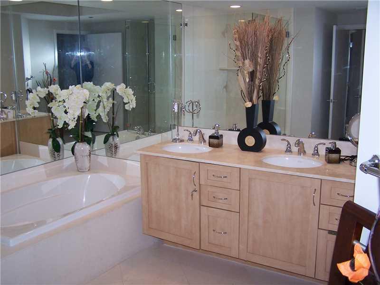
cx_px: 190
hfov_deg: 49.0
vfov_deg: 37.7
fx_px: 417
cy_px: 142
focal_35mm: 38
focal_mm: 6.3
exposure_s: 1/60
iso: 140
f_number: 2.8
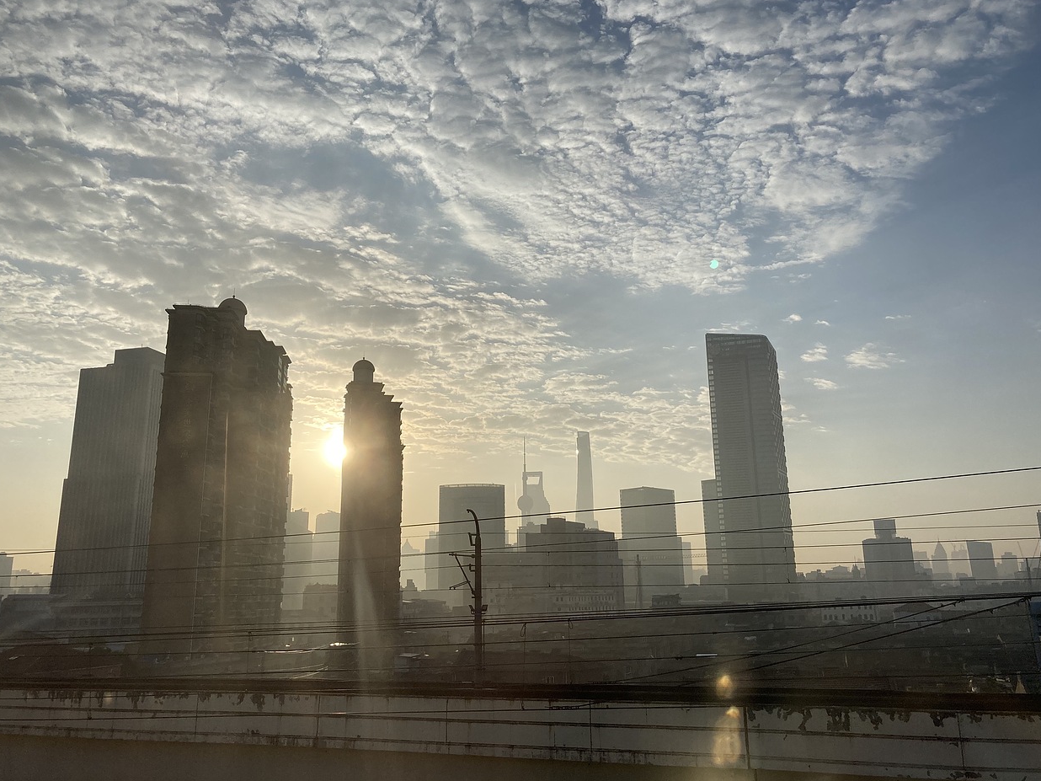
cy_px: 377
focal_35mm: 29
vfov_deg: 48.2
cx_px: 535
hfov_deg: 61.6
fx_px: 872
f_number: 1.8
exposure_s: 1/2288
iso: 20
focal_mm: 3.99
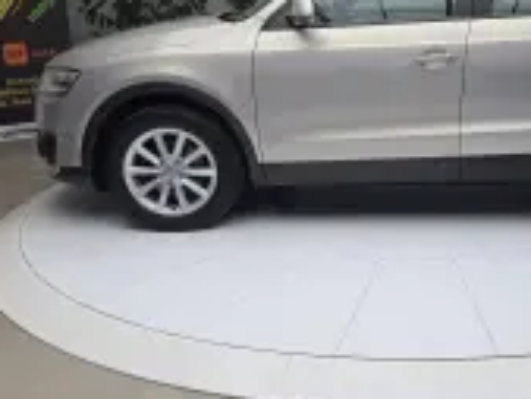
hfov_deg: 37.6
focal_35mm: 49
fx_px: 752
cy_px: 163
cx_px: 421
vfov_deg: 29.7
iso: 12
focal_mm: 6.25
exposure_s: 1/117
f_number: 1.7
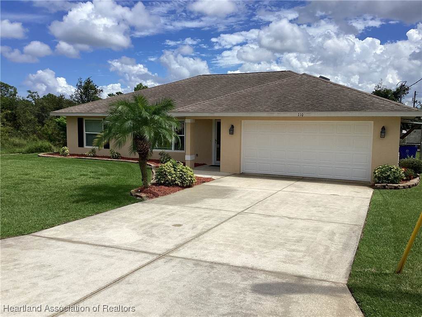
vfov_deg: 45.4
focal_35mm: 31
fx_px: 378
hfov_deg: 58.4
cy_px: 158
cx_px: 211
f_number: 2.4
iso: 25
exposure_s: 1/3021
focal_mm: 3.3
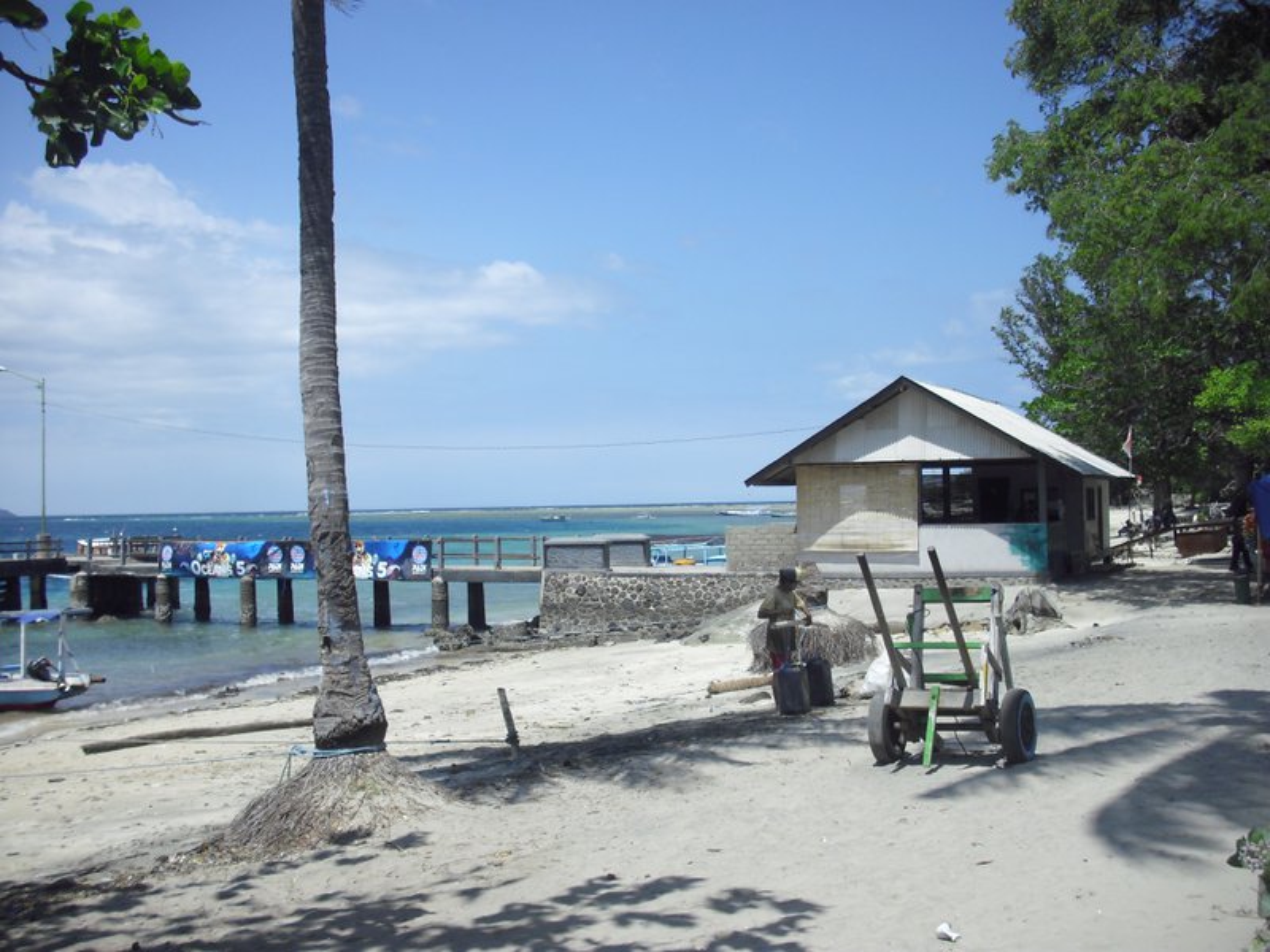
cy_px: 476
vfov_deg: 37.7
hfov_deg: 49.0
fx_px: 1394
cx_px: 635
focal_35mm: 38
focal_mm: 6.2
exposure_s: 1/320
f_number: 8
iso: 100
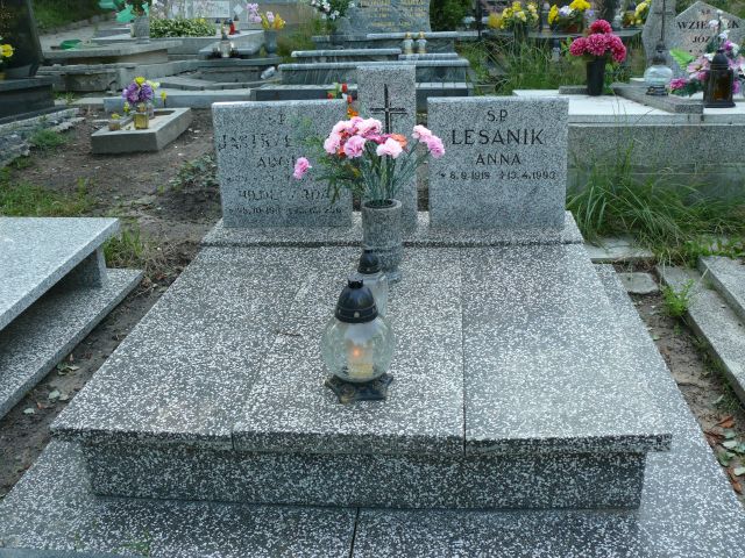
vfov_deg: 40.7
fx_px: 753
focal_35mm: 35
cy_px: 279
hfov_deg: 52.6
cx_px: 372
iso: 100
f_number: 3.6
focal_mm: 7.4
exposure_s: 1/125
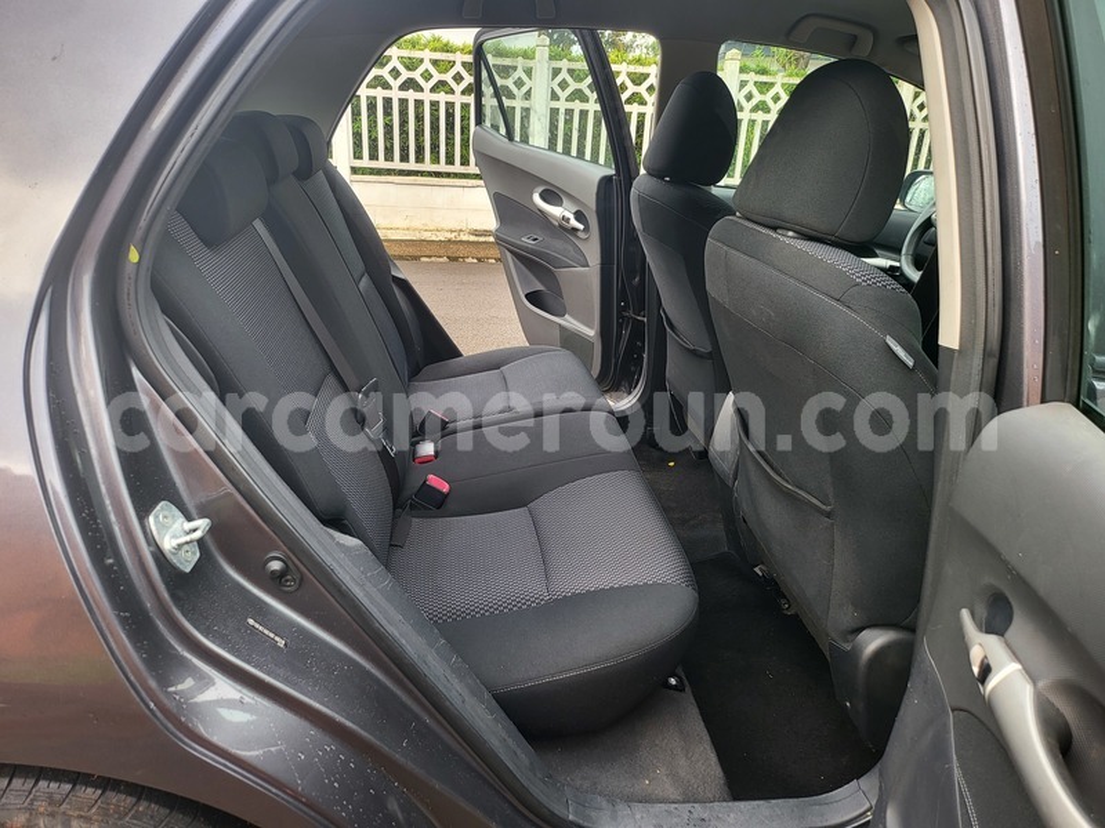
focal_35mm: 24
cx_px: 552
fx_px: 766
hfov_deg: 71.6
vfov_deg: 56.8
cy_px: 414
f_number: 1.8
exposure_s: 1/120
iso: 50
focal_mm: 5
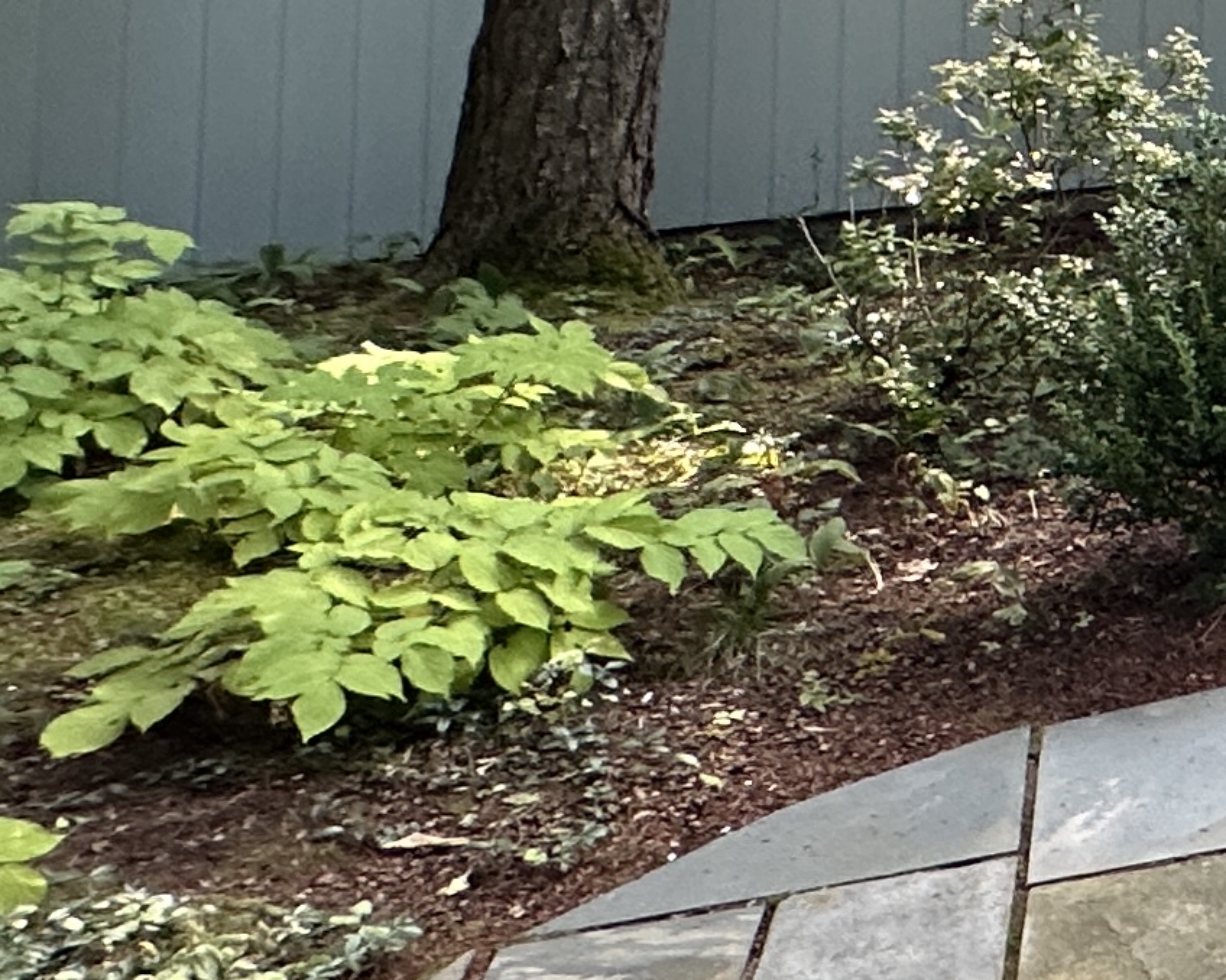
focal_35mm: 65
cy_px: -421
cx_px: 2612
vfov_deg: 20.6
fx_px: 2358
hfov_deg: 17.5
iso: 100
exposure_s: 1/99
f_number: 2.2
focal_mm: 2.22
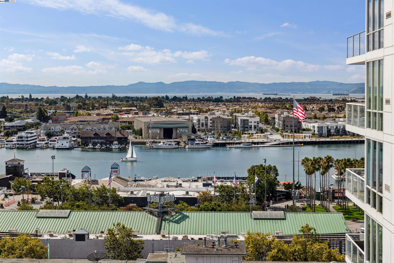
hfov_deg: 32.4
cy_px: 132
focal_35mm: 62
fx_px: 679
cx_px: 197
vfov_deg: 21.9
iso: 64
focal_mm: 62
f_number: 11
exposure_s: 1/200
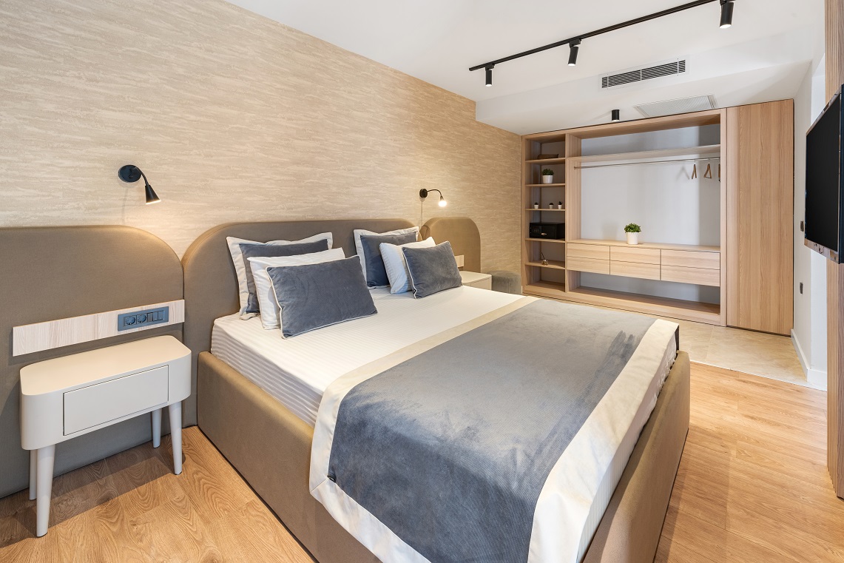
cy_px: 282
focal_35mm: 14
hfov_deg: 104.2
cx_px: 422
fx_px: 328
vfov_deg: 81.2
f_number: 14
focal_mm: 14
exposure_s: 2
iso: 200
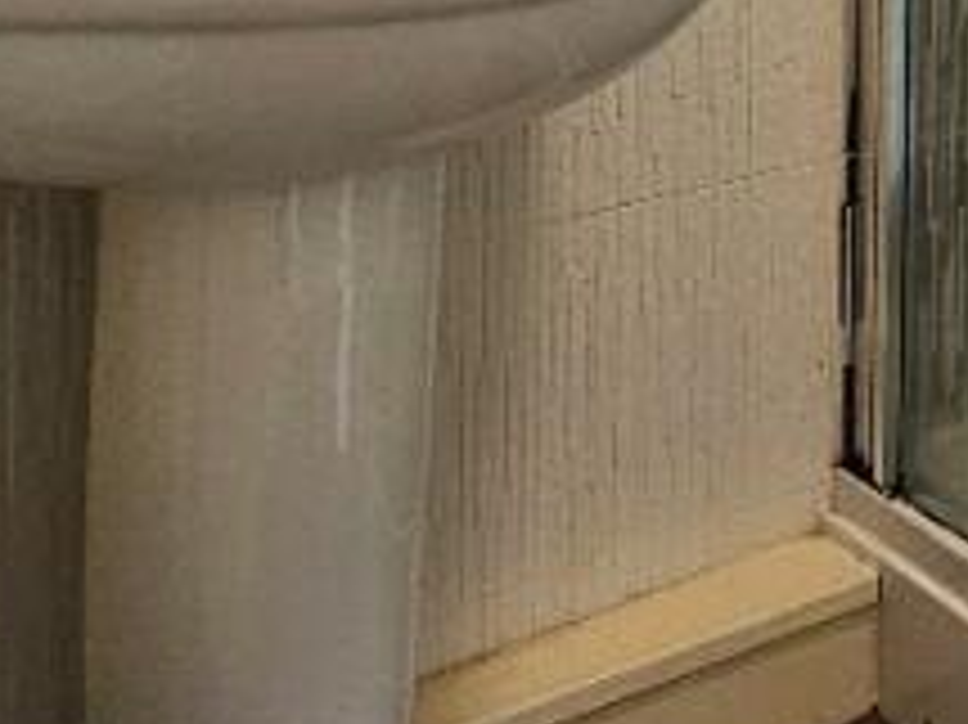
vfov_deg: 20.2
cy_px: -369
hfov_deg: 24.3
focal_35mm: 62
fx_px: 1733
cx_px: 1454
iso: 100
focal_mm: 2.2
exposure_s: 1/50
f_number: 2.2
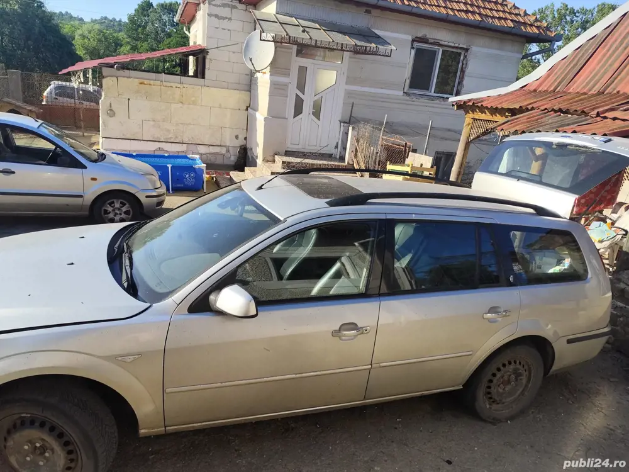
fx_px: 418
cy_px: 236
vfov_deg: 58.9
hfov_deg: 73.9
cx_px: 314
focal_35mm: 23
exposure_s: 1/799
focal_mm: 6.19
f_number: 1.65
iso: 50
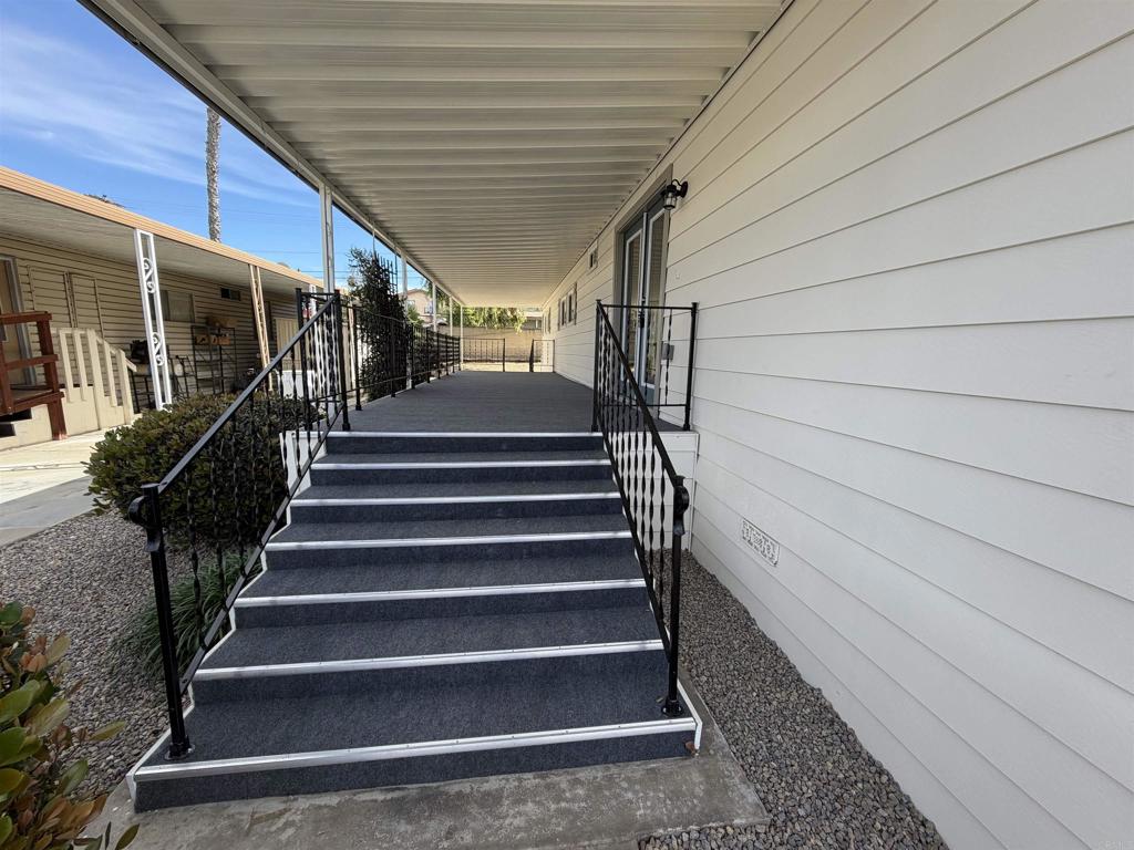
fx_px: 459
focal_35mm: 14
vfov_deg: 85.7
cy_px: 425
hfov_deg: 102.1
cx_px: 567
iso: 50
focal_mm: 2.22
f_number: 2.2
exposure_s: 1/502
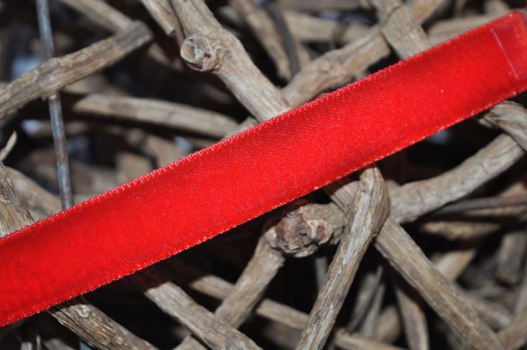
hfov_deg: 26.0
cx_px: 264
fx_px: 1140
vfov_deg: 17.4
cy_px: 175
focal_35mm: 78
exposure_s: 1/60
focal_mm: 52
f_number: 5.6
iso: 320
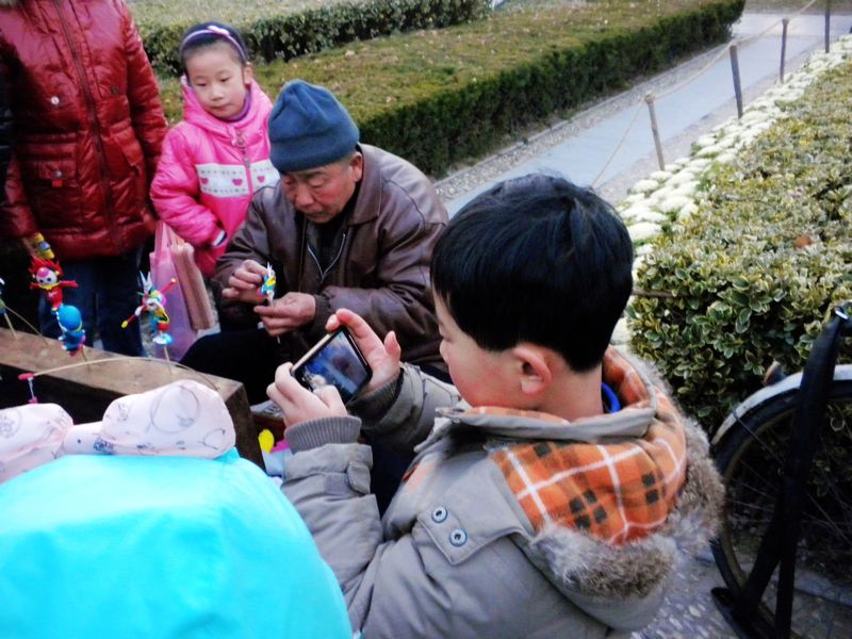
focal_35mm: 37
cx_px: 426
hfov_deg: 50.1
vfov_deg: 38.7
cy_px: 320
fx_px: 911
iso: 400
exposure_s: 1/31.3
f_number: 3.5
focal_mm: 6.6
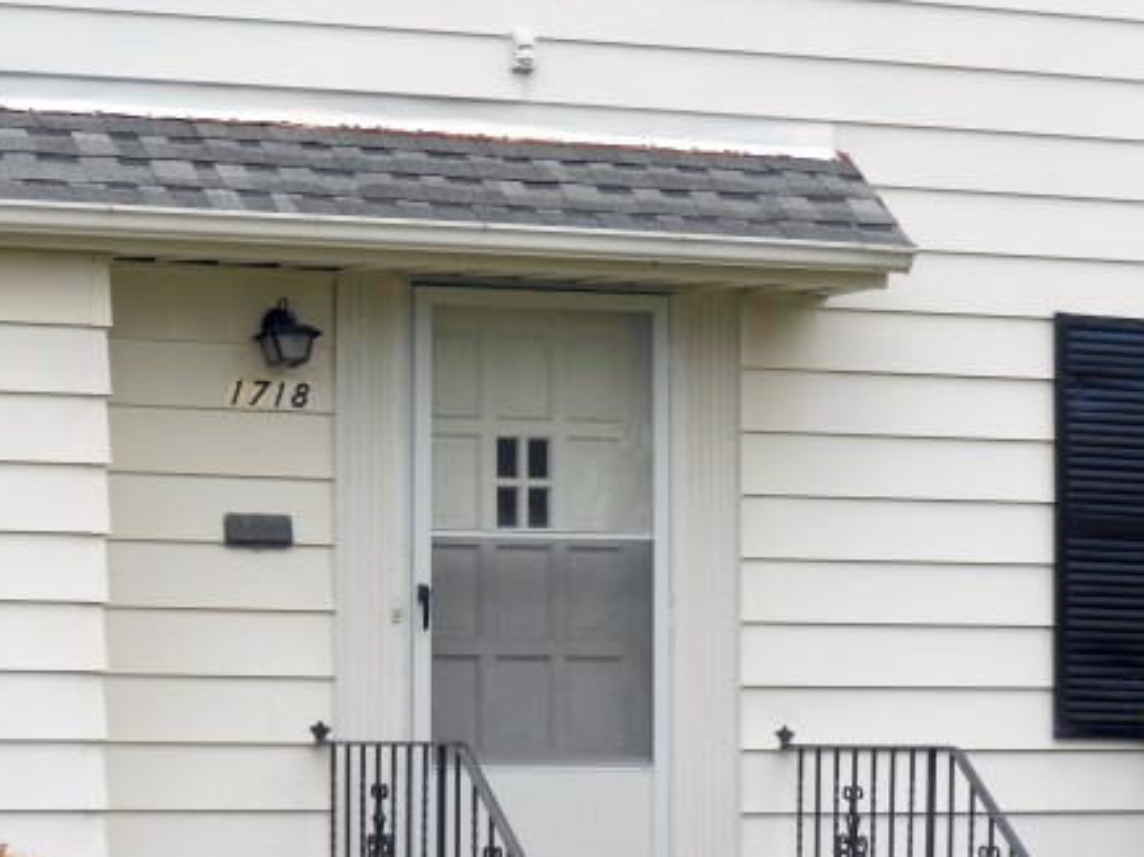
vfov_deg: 9.9
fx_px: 4956
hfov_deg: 13.2
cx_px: 408
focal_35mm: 150
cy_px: 549
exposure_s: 1/125
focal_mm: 18.3
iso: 80
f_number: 5.4
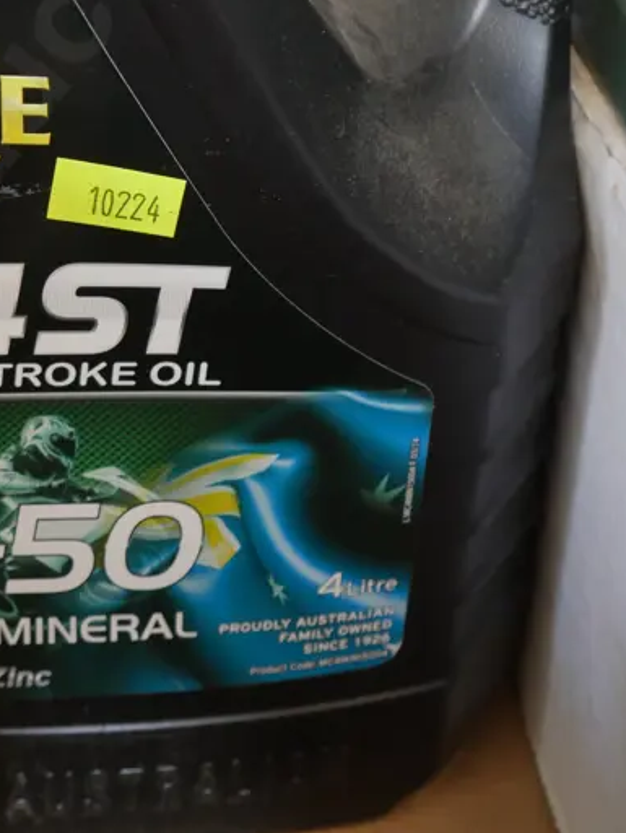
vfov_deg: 23.7
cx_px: 30
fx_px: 1926
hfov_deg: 18.1
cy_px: 78
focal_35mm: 80
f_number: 4.4
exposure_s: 1/60
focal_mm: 20
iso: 1000
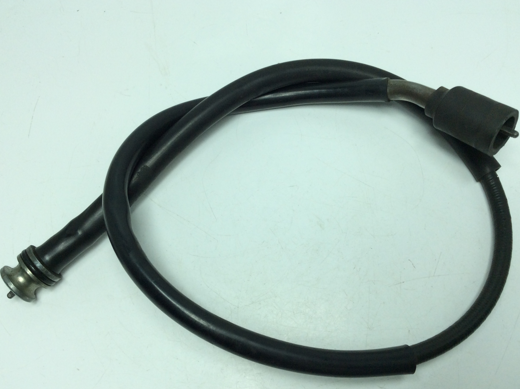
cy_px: 205
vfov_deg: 40.6
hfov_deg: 52.7
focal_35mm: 35
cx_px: 267
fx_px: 525
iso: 32
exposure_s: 1/515
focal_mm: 3.3
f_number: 2.4
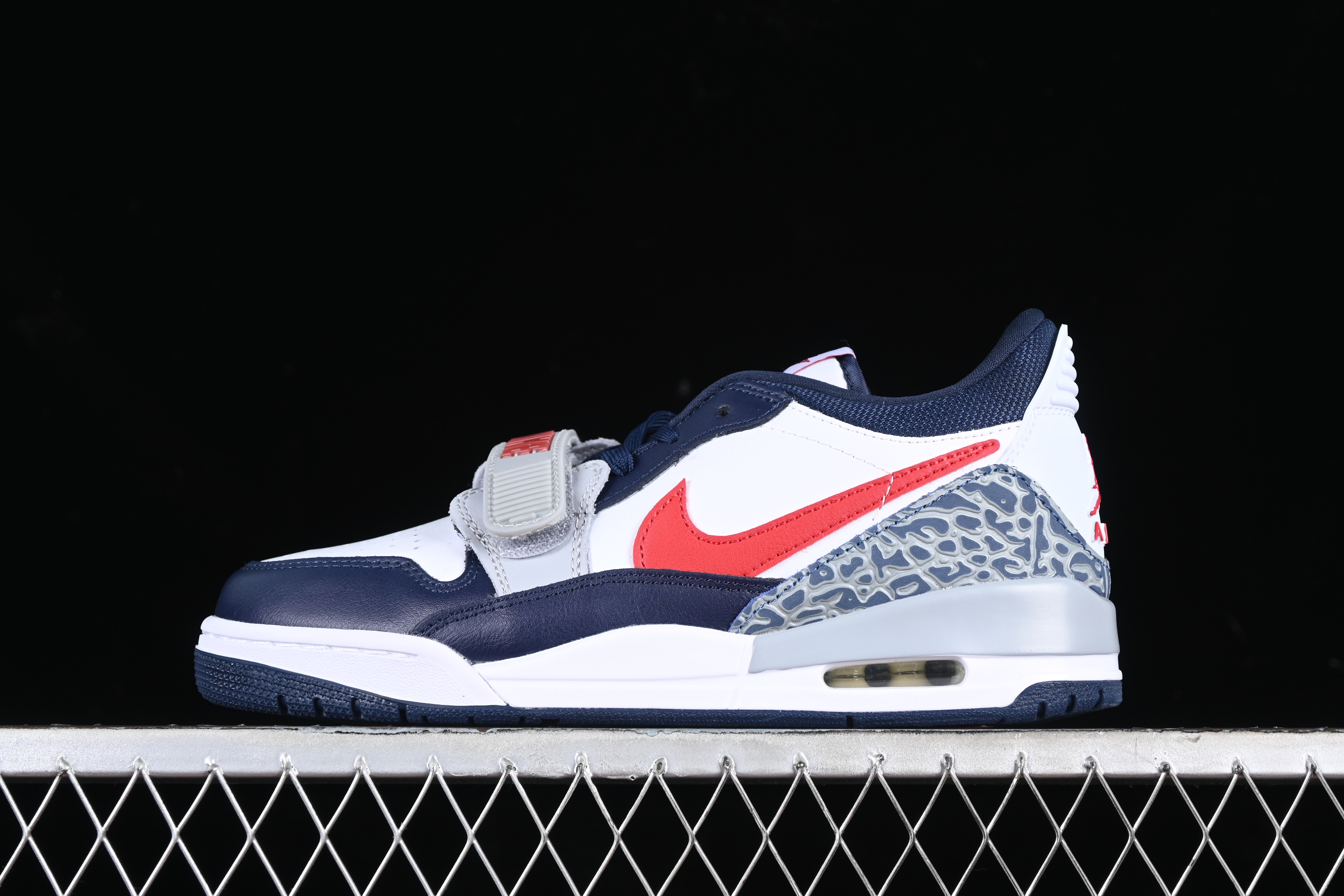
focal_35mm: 75
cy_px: 448
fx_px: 2800
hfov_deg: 27.0
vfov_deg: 18.2
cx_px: 672
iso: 160
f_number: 6.3
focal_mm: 50
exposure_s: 1/60
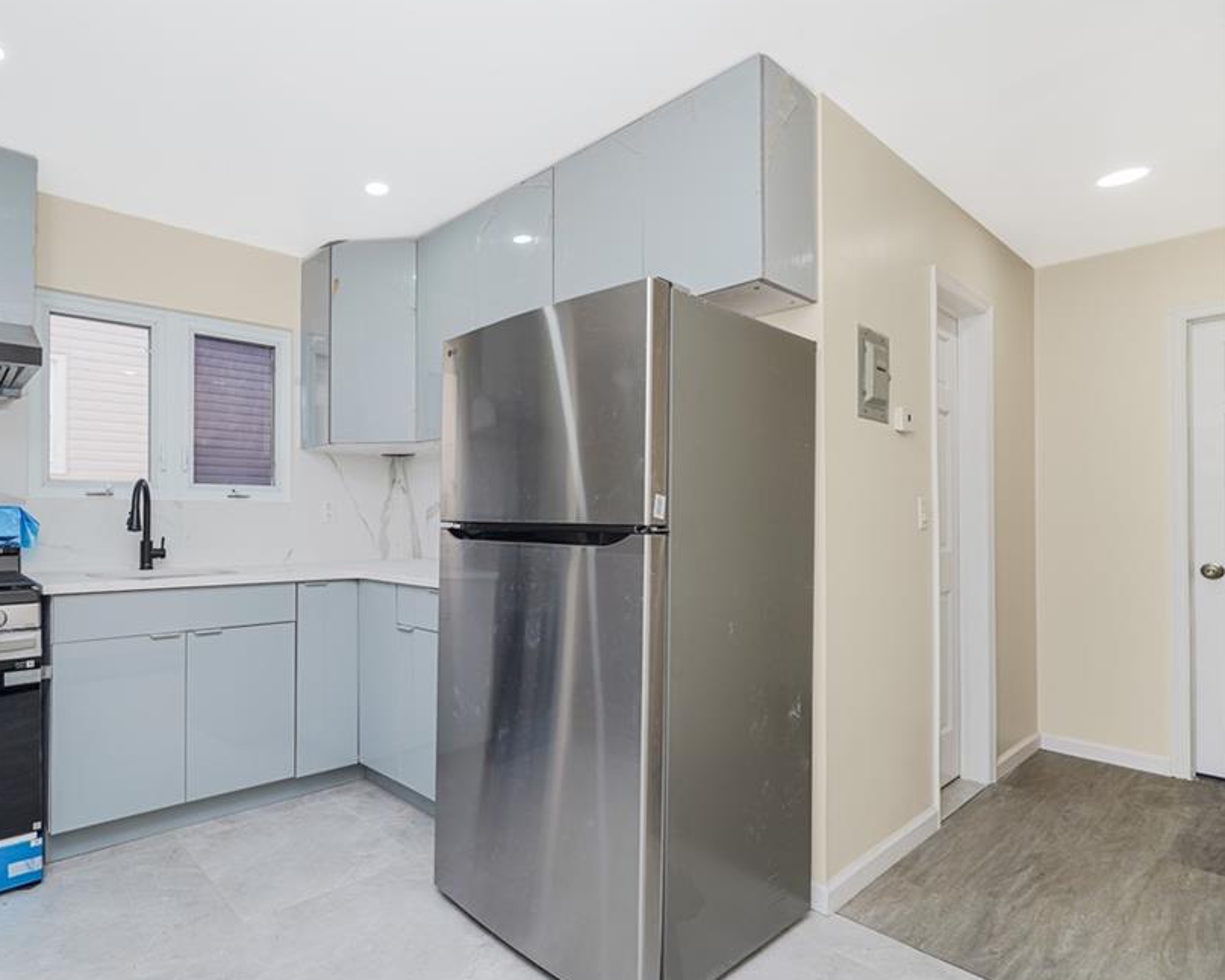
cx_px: 453
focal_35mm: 20
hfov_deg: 79.9
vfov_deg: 69.2
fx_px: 710
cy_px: 495
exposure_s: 1/40
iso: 50
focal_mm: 16.5
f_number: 4.5
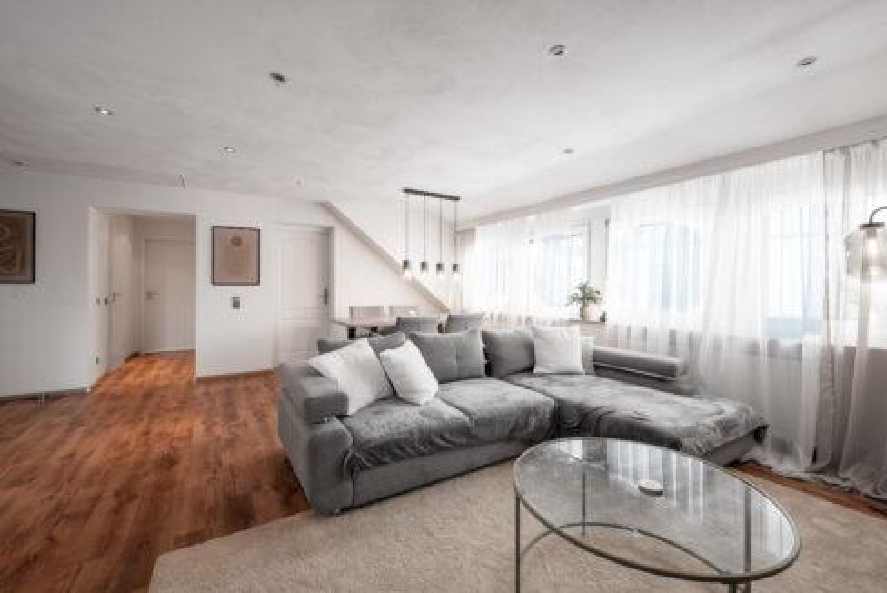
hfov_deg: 98.5
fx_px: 382
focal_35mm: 16
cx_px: 444
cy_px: 296
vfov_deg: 75.6
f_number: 9
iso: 200
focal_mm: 15.5
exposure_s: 1/8
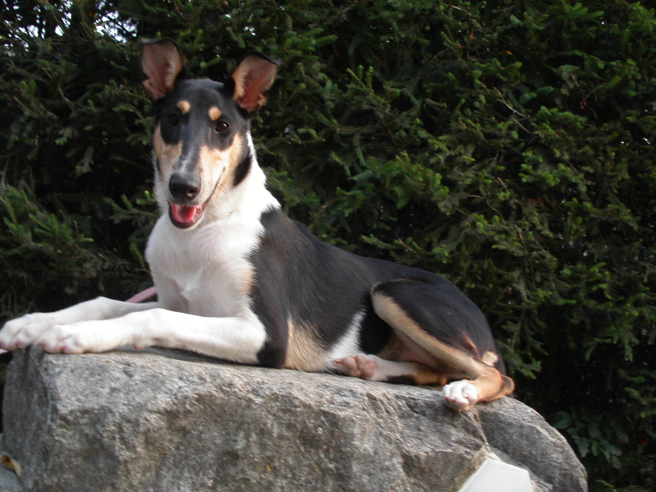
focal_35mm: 38
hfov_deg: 49.0
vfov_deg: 37.7
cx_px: 328
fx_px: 720
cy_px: 246
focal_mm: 7.8
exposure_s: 1/45
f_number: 4
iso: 100
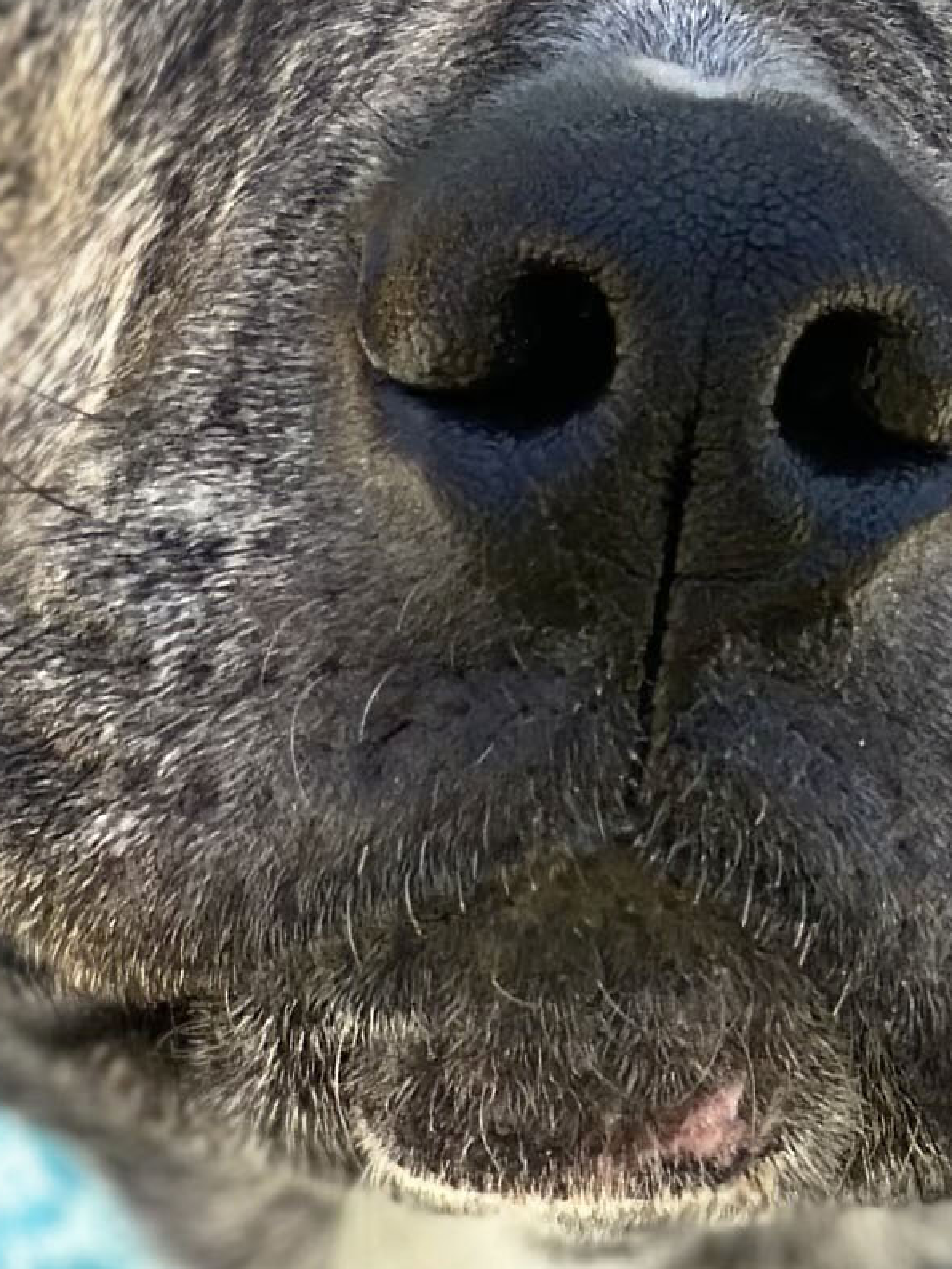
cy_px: 1464
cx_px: 528
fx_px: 8945
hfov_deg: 6.1
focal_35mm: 244
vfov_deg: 8.0
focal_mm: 6.86
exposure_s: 1/672
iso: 80
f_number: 1.78
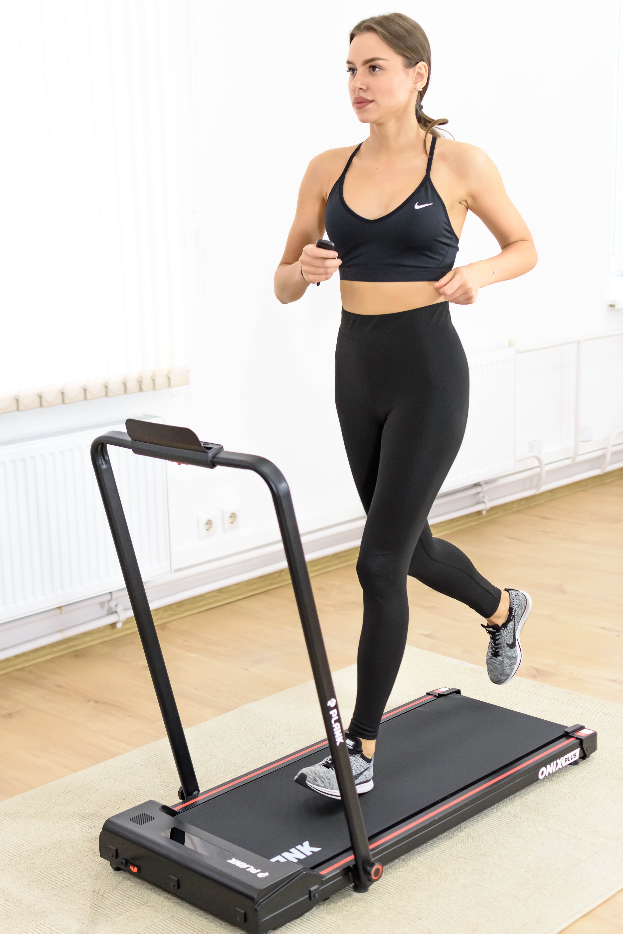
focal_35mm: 52
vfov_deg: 37.9
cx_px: 312
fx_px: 1363
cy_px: 467
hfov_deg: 25.8
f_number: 2.2
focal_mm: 35
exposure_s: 1/640
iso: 400
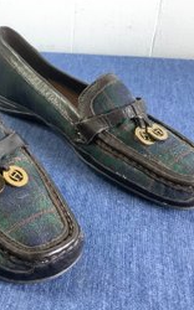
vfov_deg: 44.4
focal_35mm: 45
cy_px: 154
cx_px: 29
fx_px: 381
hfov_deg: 27.8
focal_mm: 3.3
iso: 320
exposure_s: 1/60
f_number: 2.4
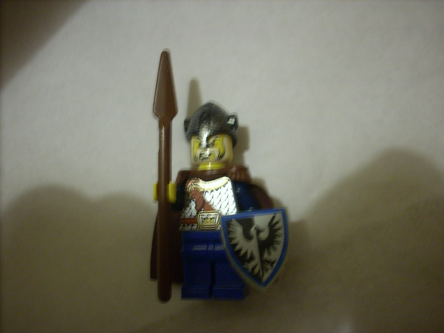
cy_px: 166
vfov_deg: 38.7
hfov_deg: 50.1
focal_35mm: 37
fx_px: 475
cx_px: 222
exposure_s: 1/4
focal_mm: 6.2
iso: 248
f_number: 2.8
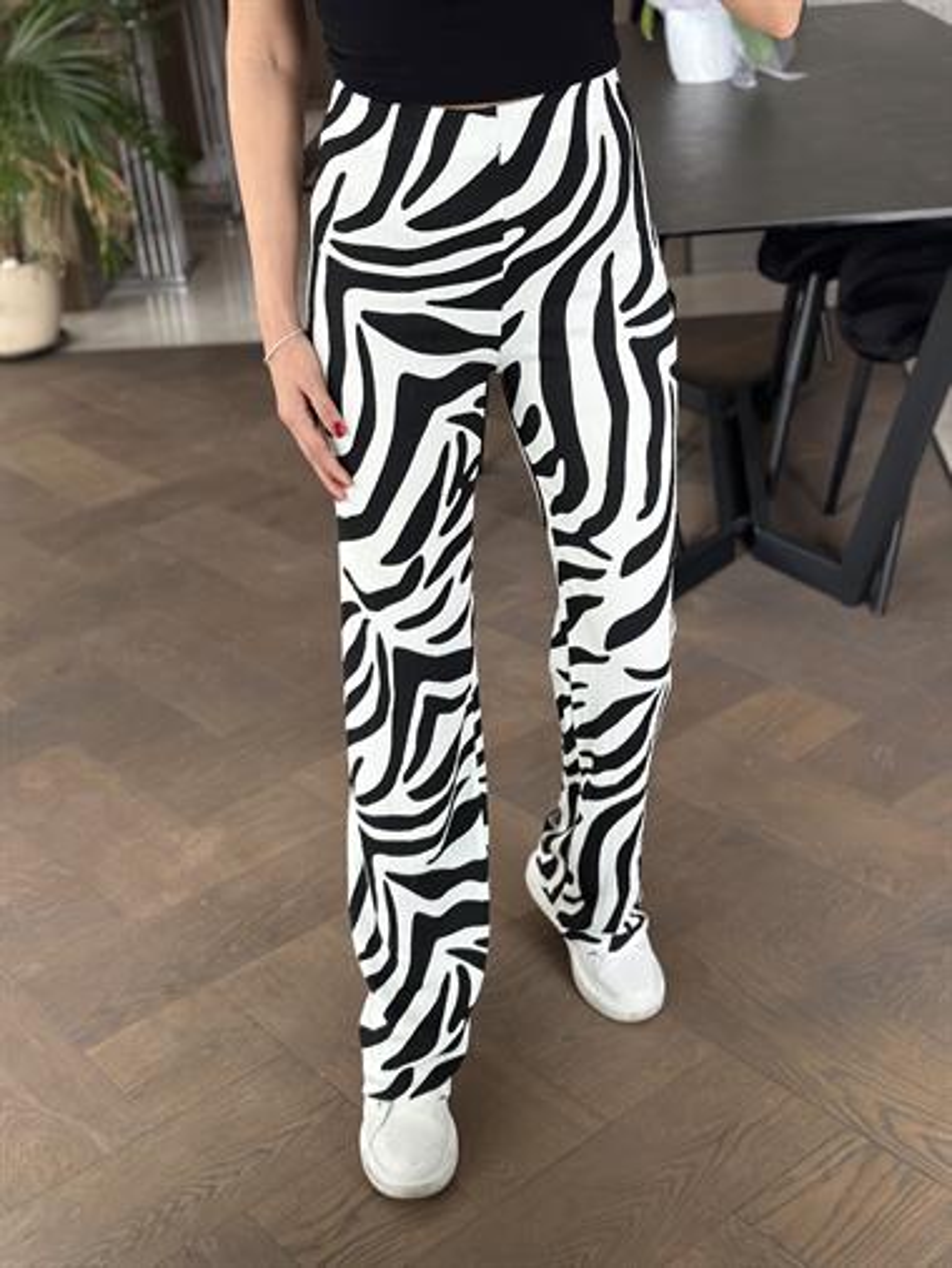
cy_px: 634
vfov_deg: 39.6
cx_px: 476
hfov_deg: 30.3
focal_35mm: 48
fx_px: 1759
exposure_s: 1/60
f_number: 1.78
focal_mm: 6.86
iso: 320
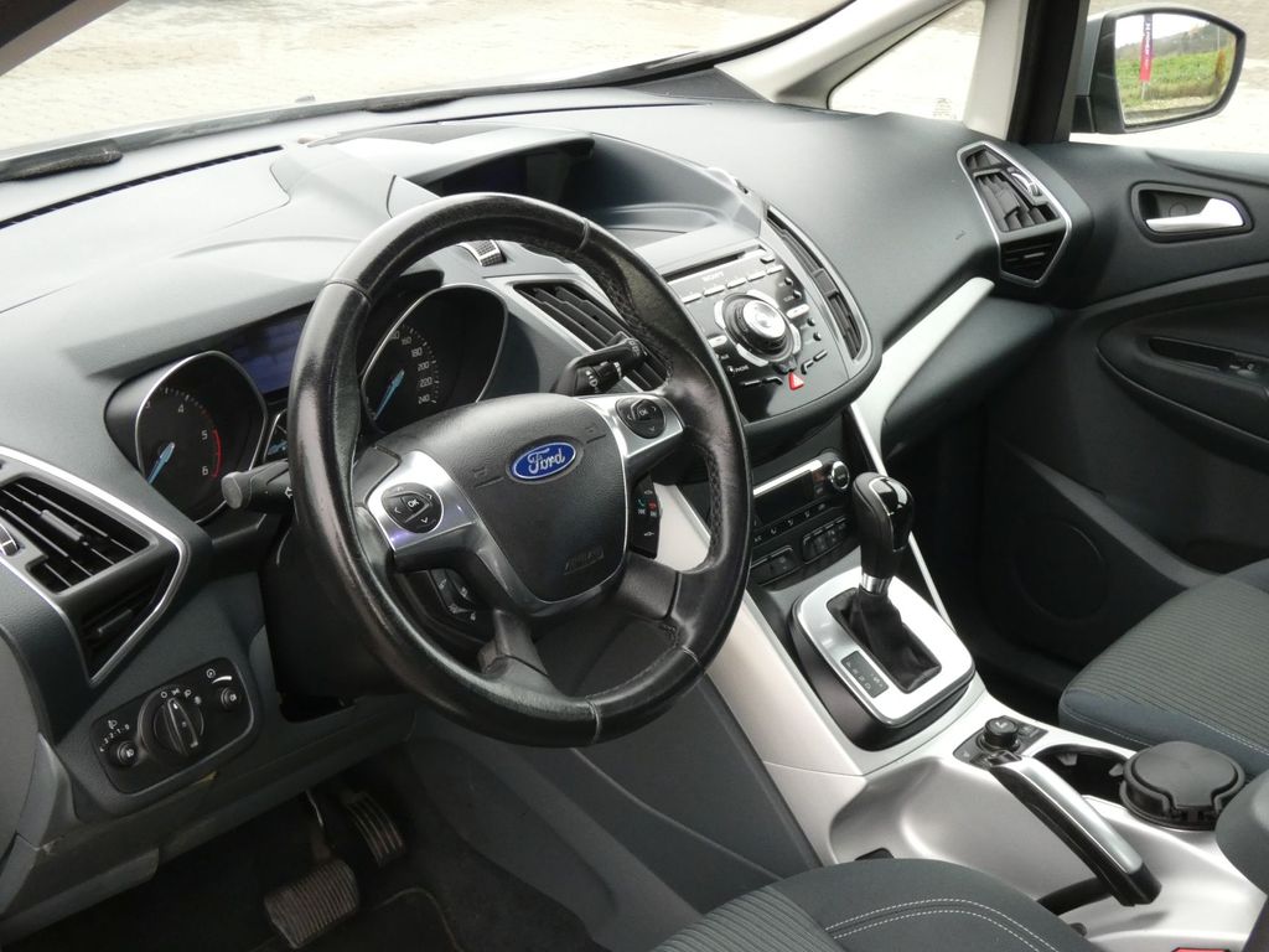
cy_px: 476
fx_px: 1576
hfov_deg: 43.9
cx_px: 634
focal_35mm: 43
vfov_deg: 33.6
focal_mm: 7.8
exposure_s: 1/80
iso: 500
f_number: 5.6
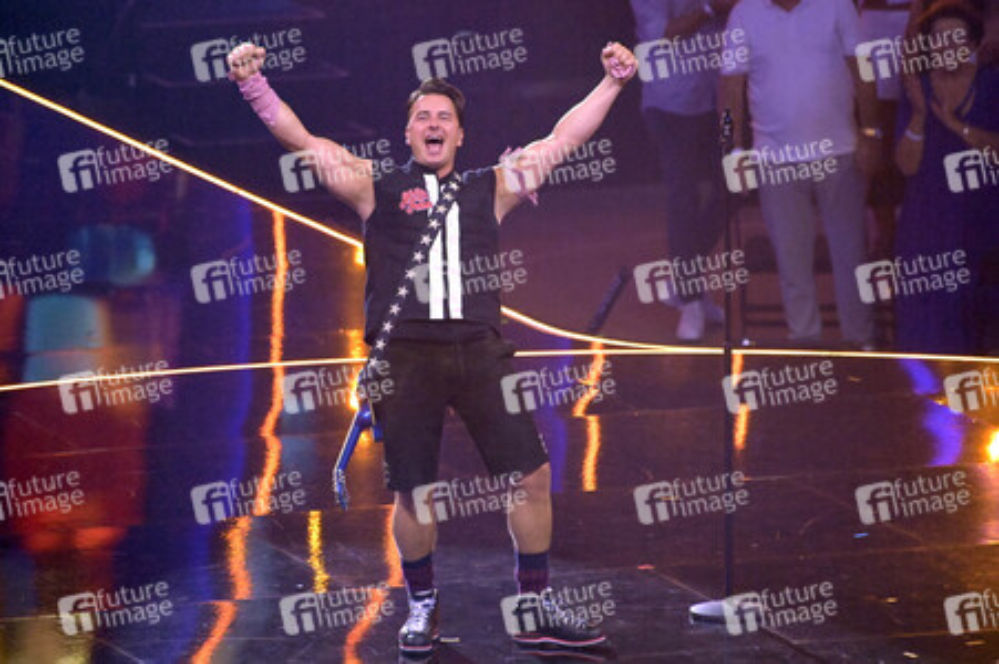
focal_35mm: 500
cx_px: 500
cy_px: 332
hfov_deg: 4.1
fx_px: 13864
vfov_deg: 2.7
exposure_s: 1/400
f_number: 5.6
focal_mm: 500
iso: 16000
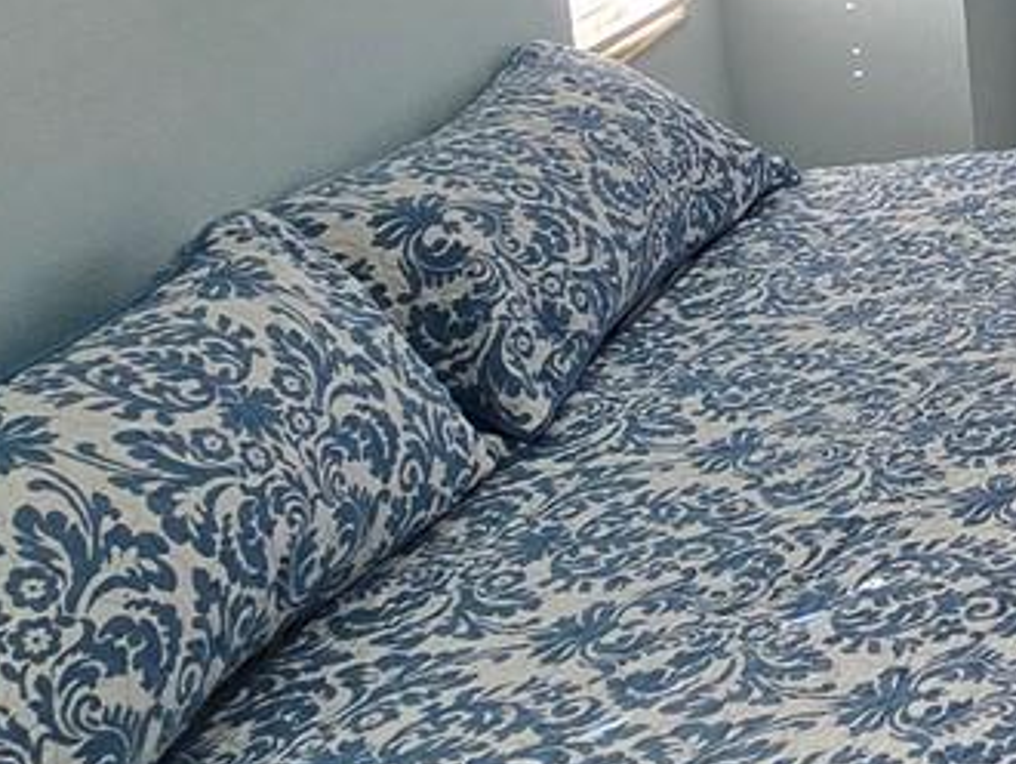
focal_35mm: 63
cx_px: 1980
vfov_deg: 21.0
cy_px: -253
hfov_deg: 19.4
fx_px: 1850
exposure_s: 1/120
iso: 80
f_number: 2.2
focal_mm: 2.2
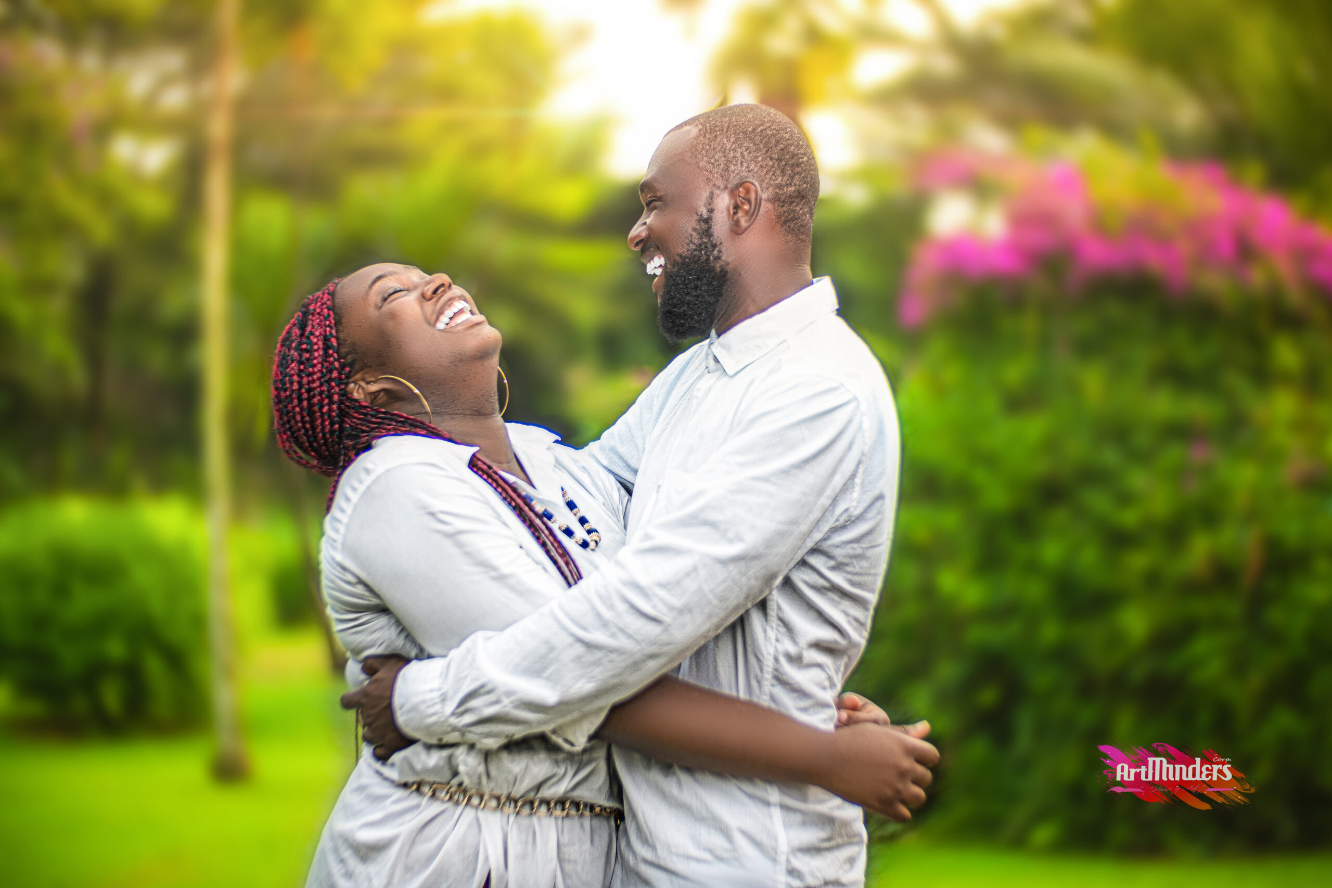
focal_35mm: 75
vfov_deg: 18.2
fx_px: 2775
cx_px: 666
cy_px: 444
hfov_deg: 27.0
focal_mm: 50
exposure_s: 1/640
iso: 80
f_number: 32
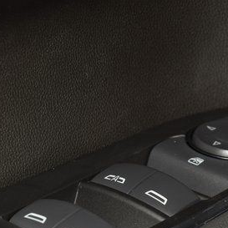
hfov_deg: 8.4
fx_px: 1557
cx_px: 155
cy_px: 164
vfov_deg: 8.4
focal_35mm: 209
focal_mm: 70
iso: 100
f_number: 8
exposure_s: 1/125
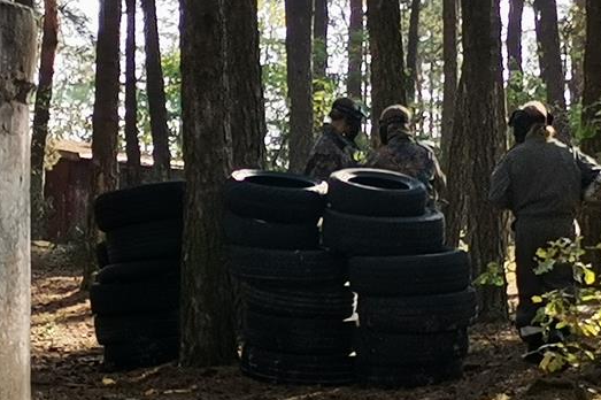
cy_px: 183
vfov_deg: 10.2
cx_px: 283
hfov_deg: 15.3
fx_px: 2236
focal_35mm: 134
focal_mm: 4.75
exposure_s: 1/562
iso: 50
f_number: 1.8
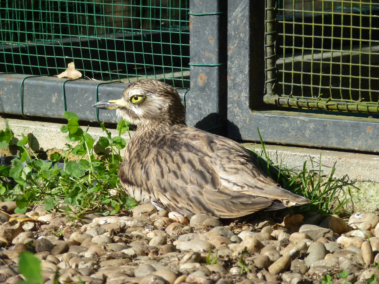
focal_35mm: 374
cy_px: 142
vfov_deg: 4.0
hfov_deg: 5.3
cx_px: 190
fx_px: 4095
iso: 100
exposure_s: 1/200
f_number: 5.9
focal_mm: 67
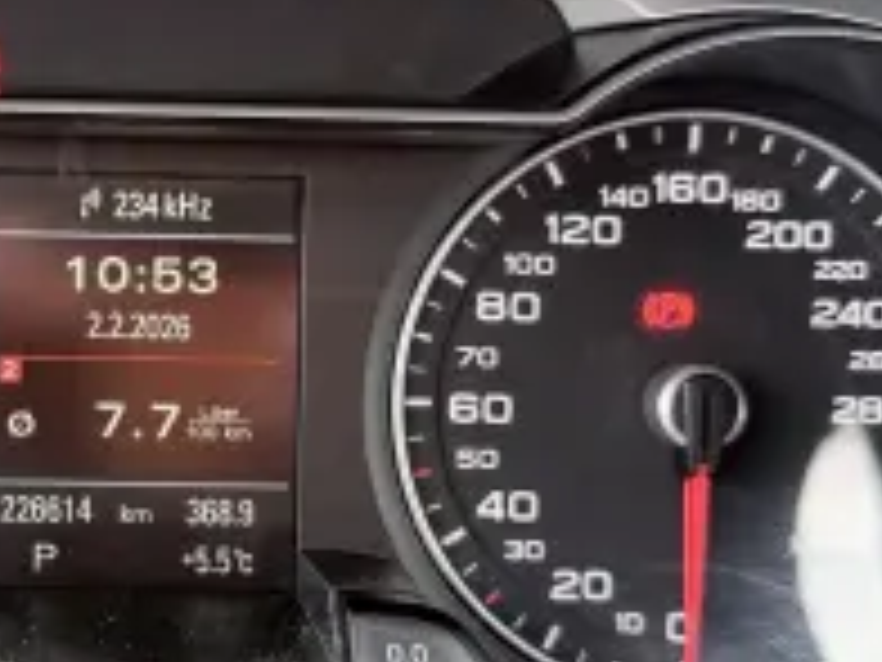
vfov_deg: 32.9
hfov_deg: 40.1
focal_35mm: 44
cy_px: 338
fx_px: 1121
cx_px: 108
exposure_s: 1/79
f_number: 1.78
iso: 200
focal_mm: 6.76
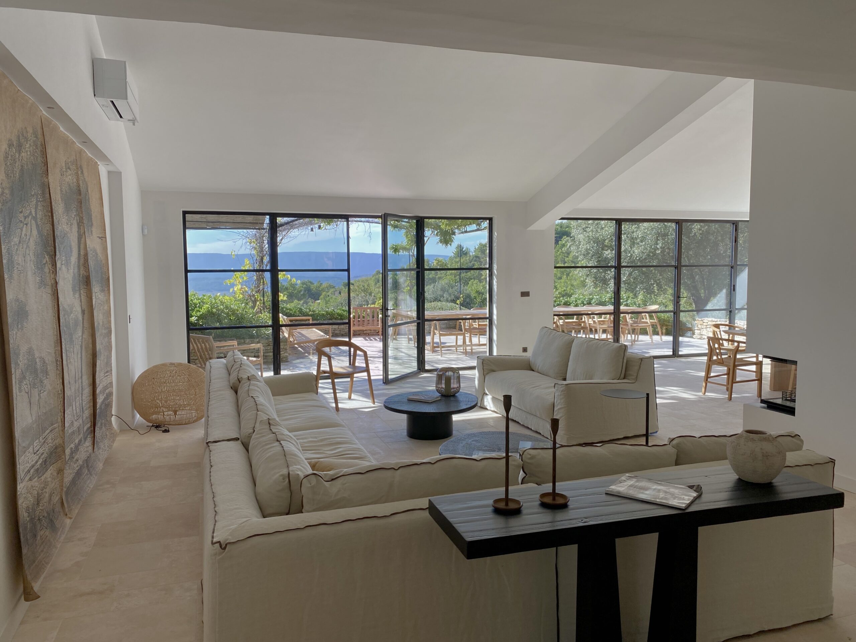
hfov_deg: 67.3
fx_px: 643
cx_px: 428
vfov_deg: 53.1
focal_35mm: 26
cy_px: 321
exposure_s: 1/475
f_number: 1.8
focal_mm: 4.25
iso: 32
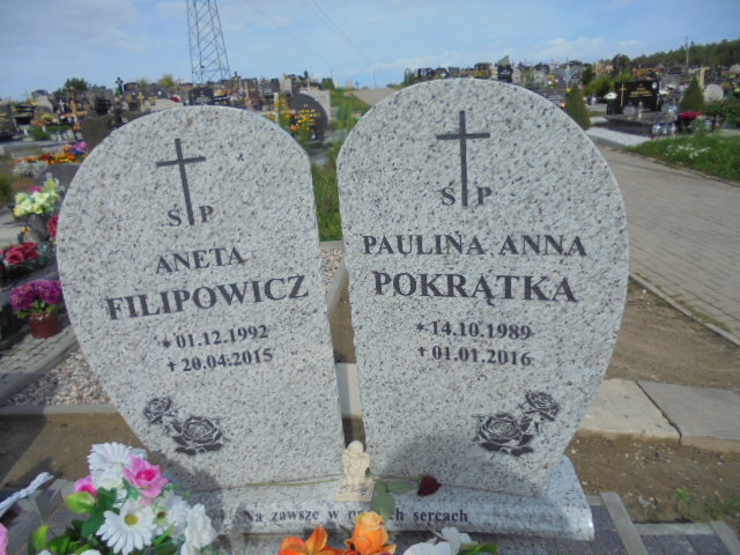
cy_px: 278
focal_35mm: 26
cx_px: 370
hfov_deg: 67.3
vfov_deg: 53.1
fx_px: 556
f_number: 11.5
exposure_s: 1/160
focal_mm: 4.6
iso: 100
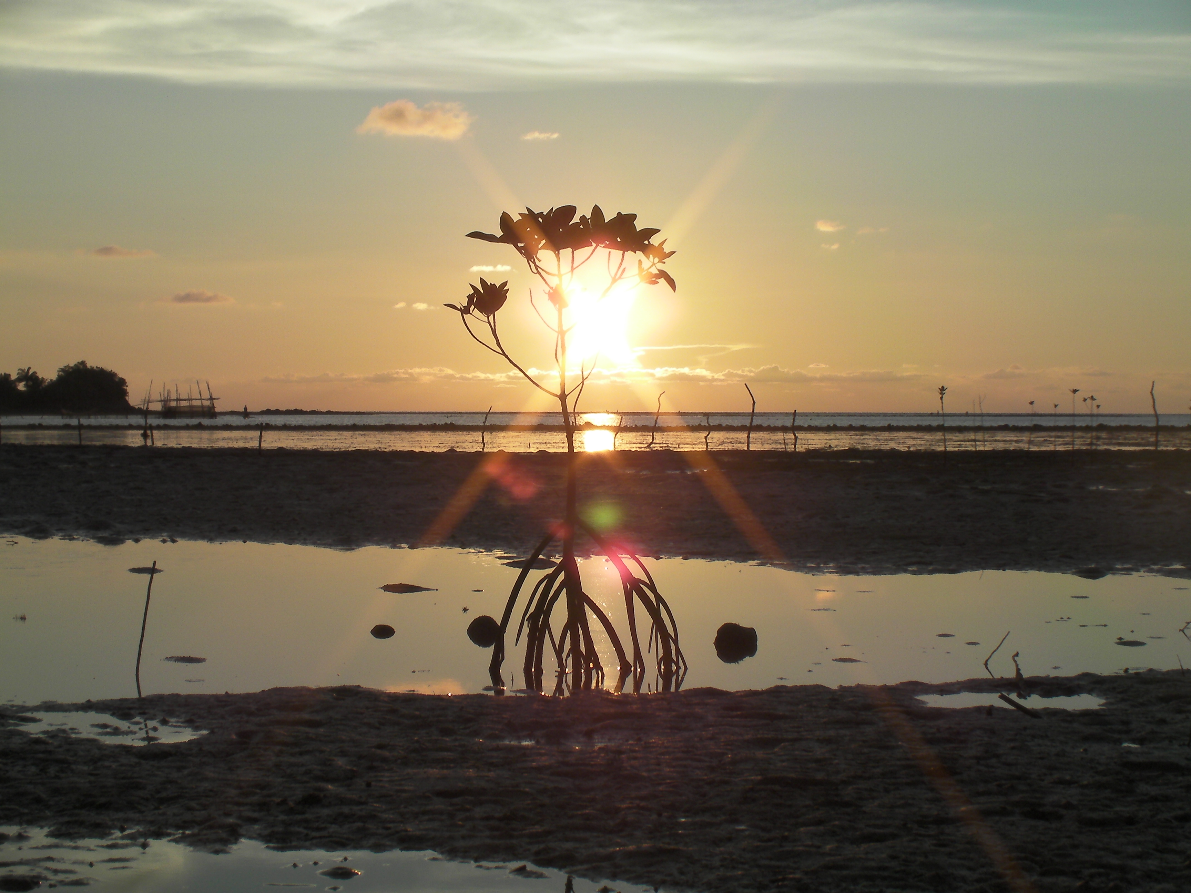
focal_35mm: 77
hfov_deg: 25.3
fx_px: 2649
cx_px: 596
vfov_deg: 19.1
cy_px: 446
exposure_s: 1/306
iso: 50
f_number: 5.9
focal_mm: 12.8
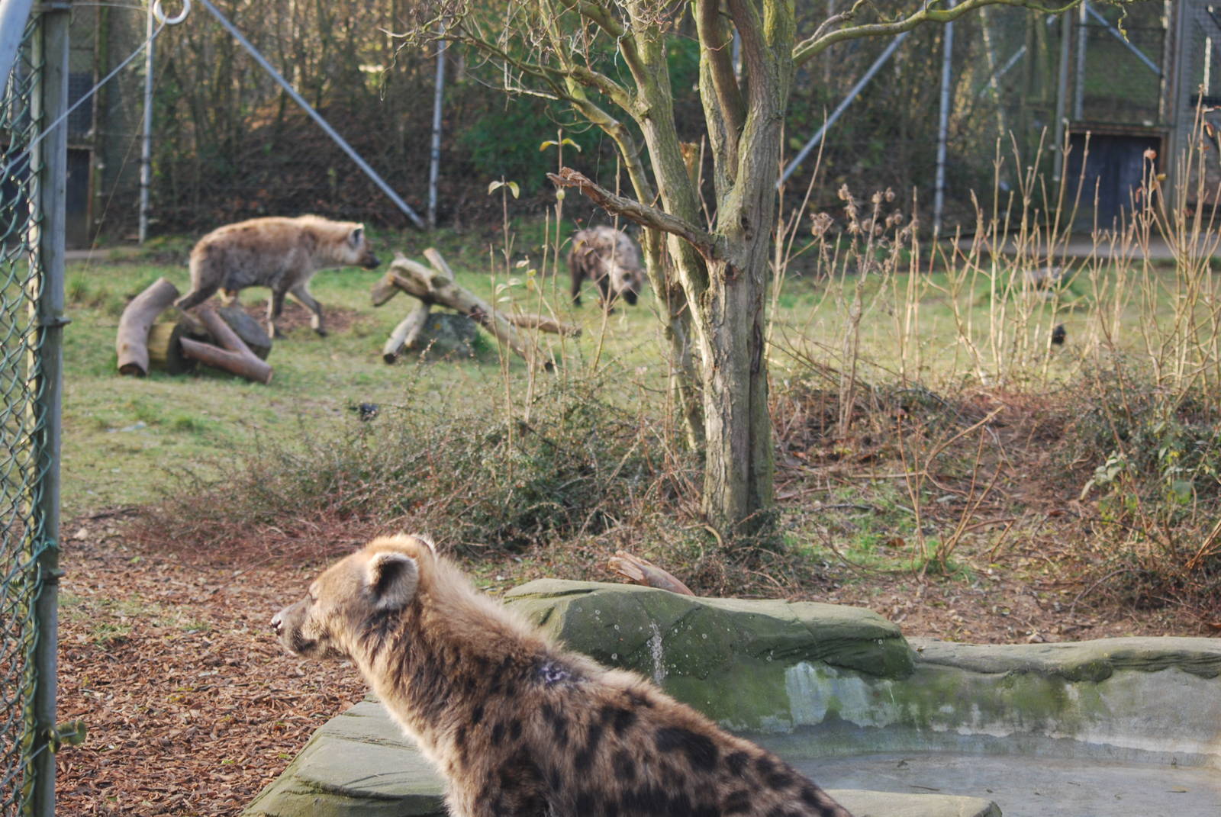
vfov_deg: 13.1
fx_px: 3565
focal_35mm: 105
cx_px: 610
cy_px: 408
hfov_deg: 19.4
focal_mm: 70
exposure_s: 1/125
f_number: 4
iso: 250
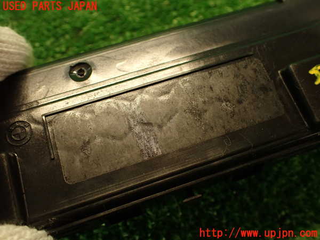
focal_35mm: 32
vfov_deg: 44.2
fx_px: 296
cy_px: 120
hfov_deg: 56.8
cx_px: 160
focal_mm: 5.79
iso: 200
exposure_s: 1/30
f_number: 2.4
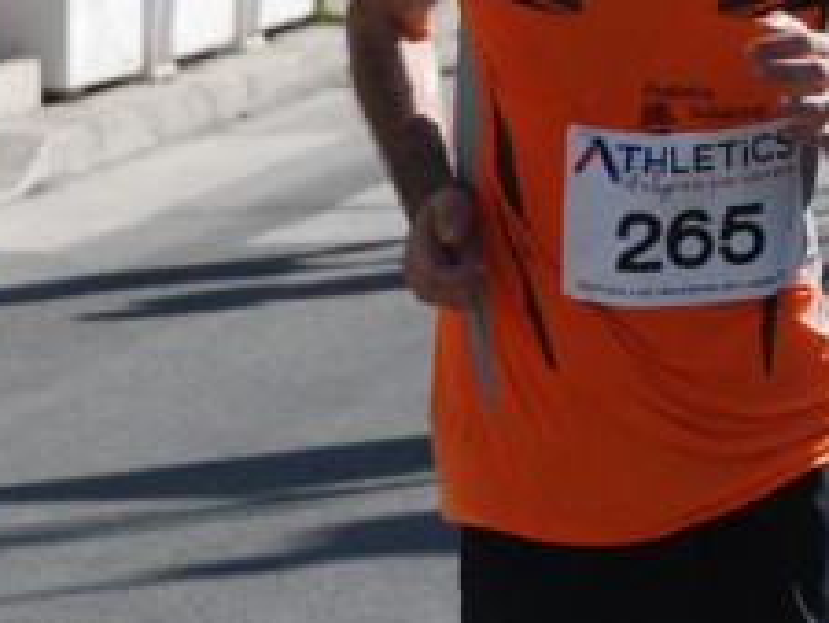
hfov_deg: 5.1
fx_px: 9225
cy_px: 280
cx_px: 518
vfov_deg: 3.9
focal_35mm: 385
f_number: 8
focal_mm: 100
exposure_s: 1/2000
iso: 1000
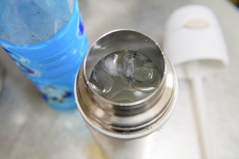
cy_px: 80
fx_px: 299
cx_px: 120
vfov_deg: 29.9
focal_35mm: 45
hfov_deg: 43.6
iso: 1600
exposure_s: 1/60
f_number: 4
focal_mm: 30
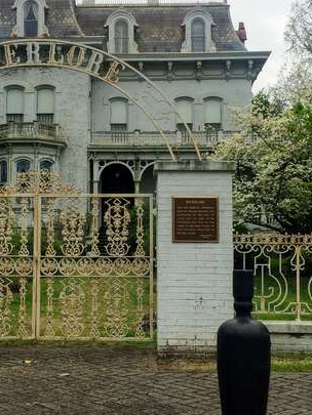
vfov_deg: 34.9
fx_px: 661
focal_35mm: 55
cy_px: 195
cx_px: 120
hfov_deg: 26.5
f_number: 2.2
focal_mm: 4.15
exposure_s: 1/1642
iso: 32
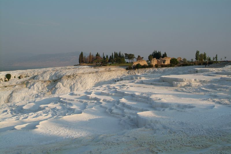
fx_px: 328
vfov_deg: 26.5
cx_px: 116
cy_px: 77
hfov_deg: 38.8
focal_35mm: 51
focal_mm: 34
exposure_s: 1/350
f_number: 9.5
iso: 200
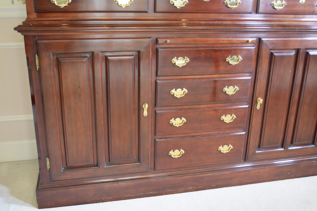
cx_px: 158
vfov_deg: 38.4
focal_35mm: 34
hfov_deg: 55.1
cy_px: 106
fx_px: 304
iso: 800
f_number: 3.8
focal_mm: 23
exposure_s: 1/30
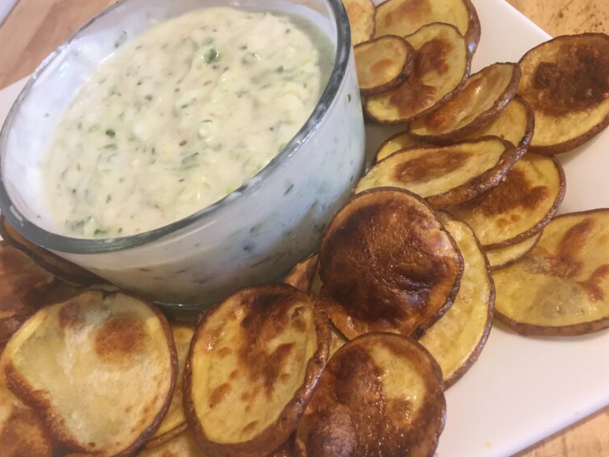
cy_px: 217
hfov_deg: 58.3
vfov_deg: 45.4
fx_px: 545
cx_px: 309
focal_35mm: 31
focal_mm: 4.15
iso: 80
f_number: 2.2
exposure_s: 1/30
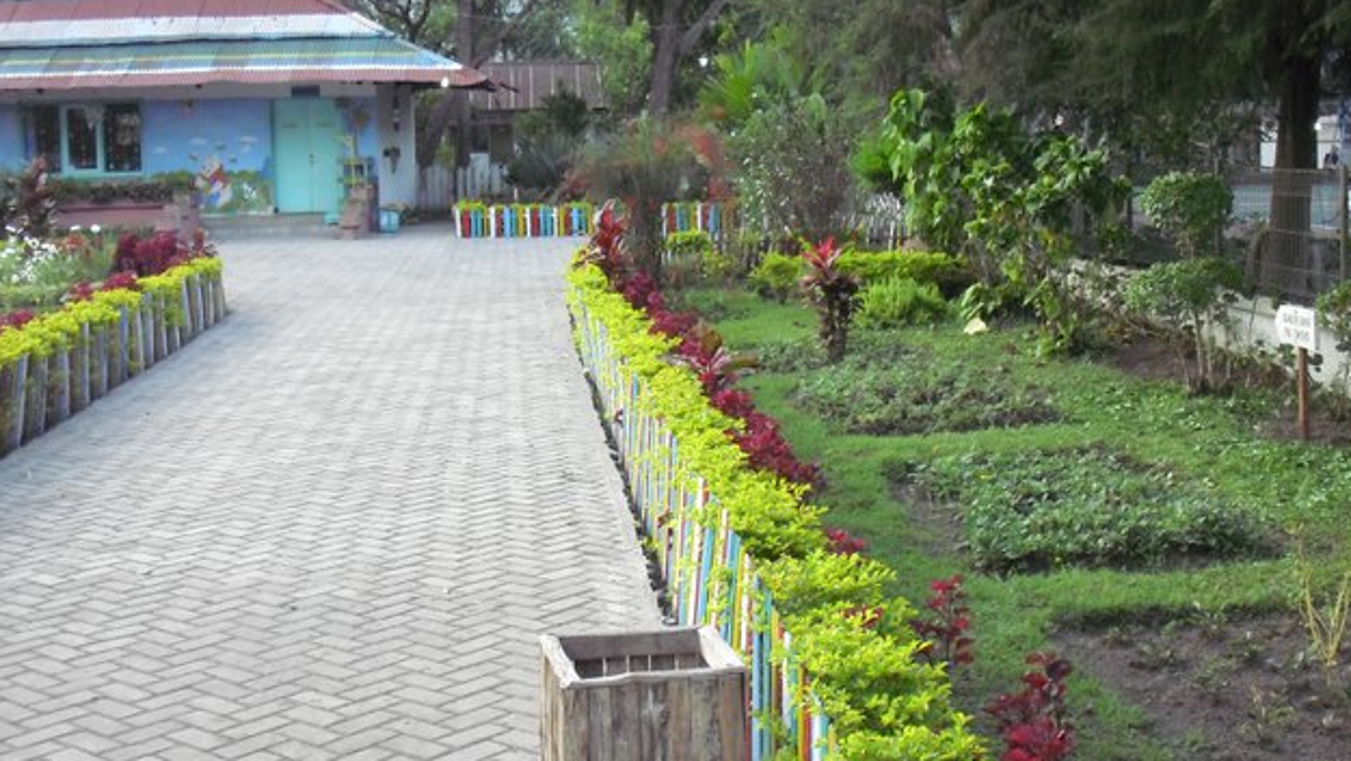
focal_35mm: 53
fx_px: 1899
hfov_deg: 39.1
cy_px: 352
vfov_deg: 22.7
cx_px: 724
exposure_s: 1/60
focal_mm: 6.2
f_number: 2.8
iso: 200
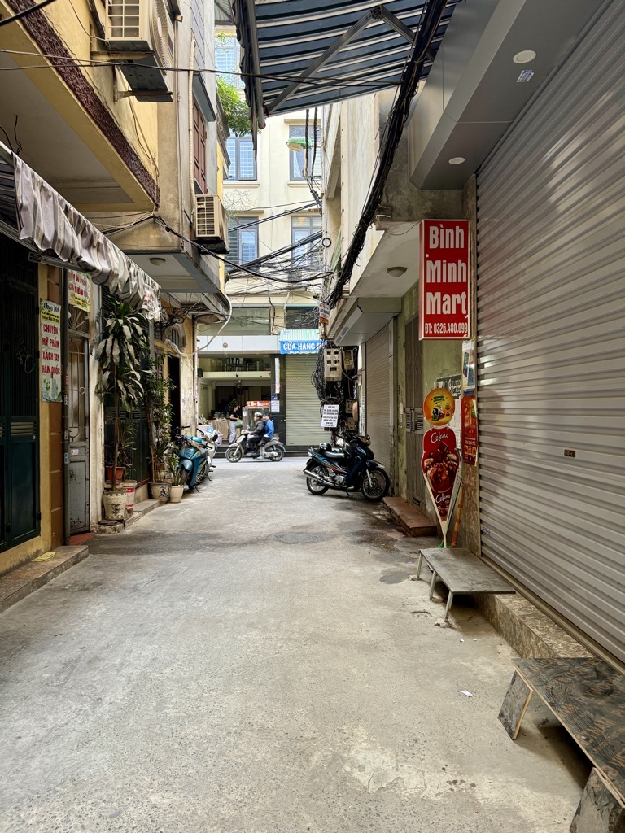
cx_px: 312
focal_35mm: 24
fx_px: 578
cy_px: 416
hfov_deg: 56.8
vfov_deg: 71.6
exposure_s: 1/121
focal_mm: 6.76
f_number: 1.78
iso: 125
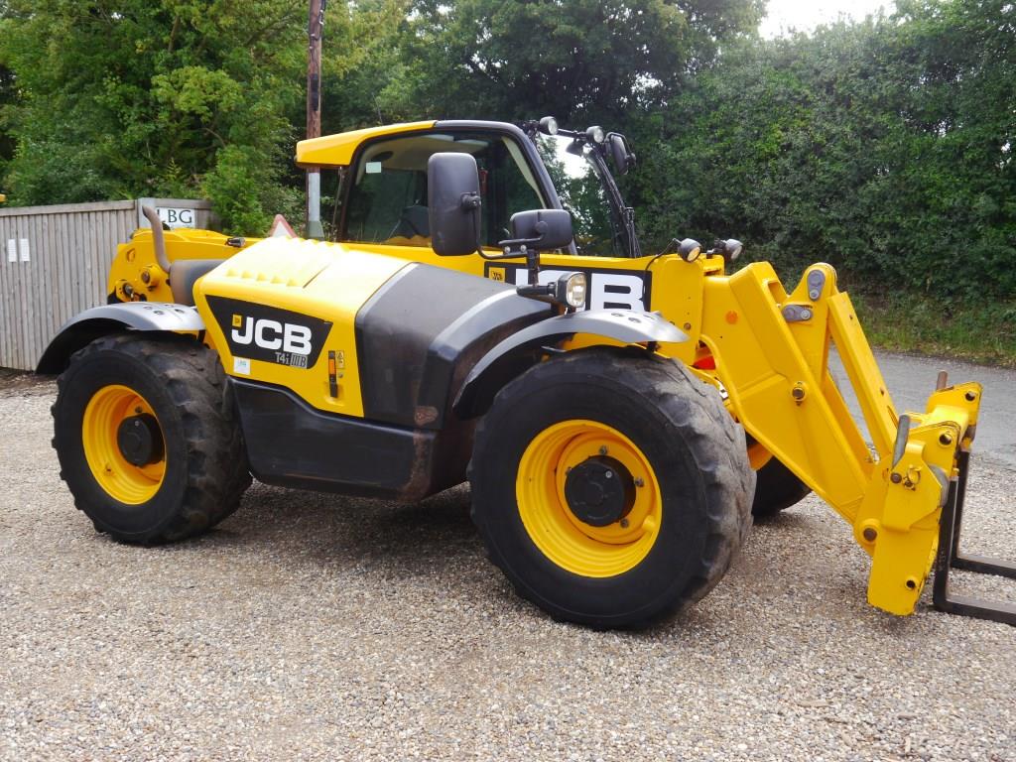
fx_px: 1057
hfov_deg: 51.4
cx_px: 508
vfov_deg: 39.7
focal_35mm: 36
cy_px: 381
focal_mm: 18
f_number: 5
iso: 160
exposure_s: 1/160
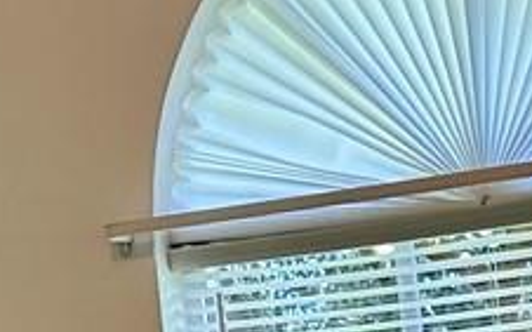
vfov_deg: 6.7
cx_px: 492
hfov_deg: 11.6
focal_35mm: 180
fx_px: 2608
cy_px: 958
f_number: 1.78
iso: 80
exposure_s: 1/157
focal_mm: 6.86
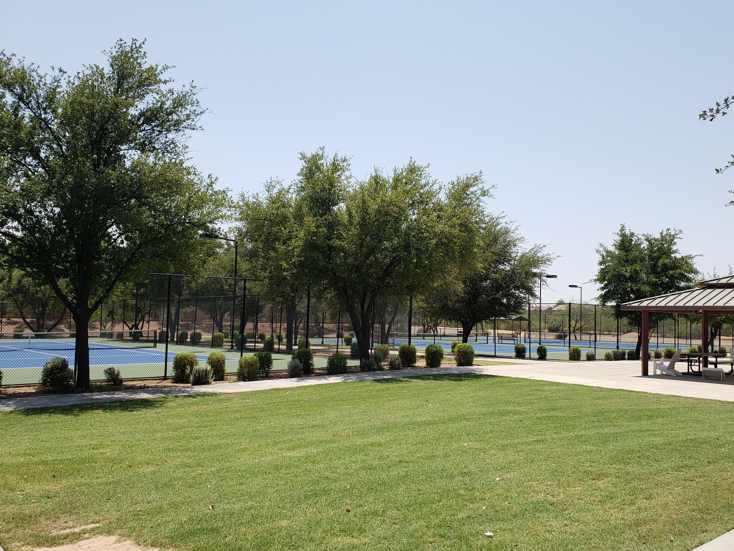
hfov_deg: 61.5
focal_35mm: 29
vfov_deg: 48.2
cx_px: 403
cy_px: 290
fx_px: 615
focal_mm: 4.3
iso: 50
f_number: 2.4
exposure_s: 1/1249
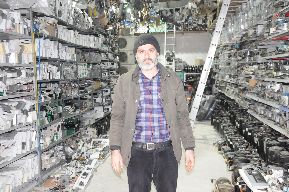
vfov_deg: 29.8
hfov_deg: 43.7
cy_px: 96
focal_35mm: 45
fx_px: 361
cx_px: 144
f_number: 5.6
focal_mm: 30
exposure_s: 1/25
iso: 3200
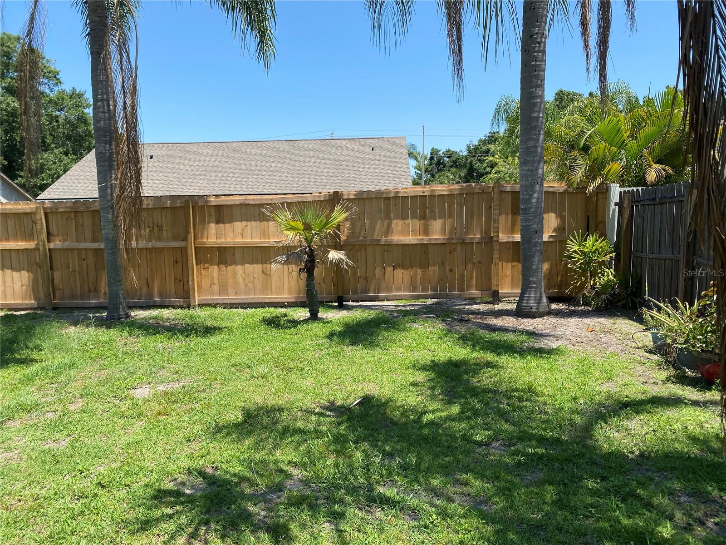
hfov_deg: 67.3
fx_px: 545
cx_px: 363
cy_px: 272
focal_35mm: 26
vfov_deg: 53.1
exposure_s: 1/2268
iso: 32
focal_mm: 4.25
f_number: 1.8
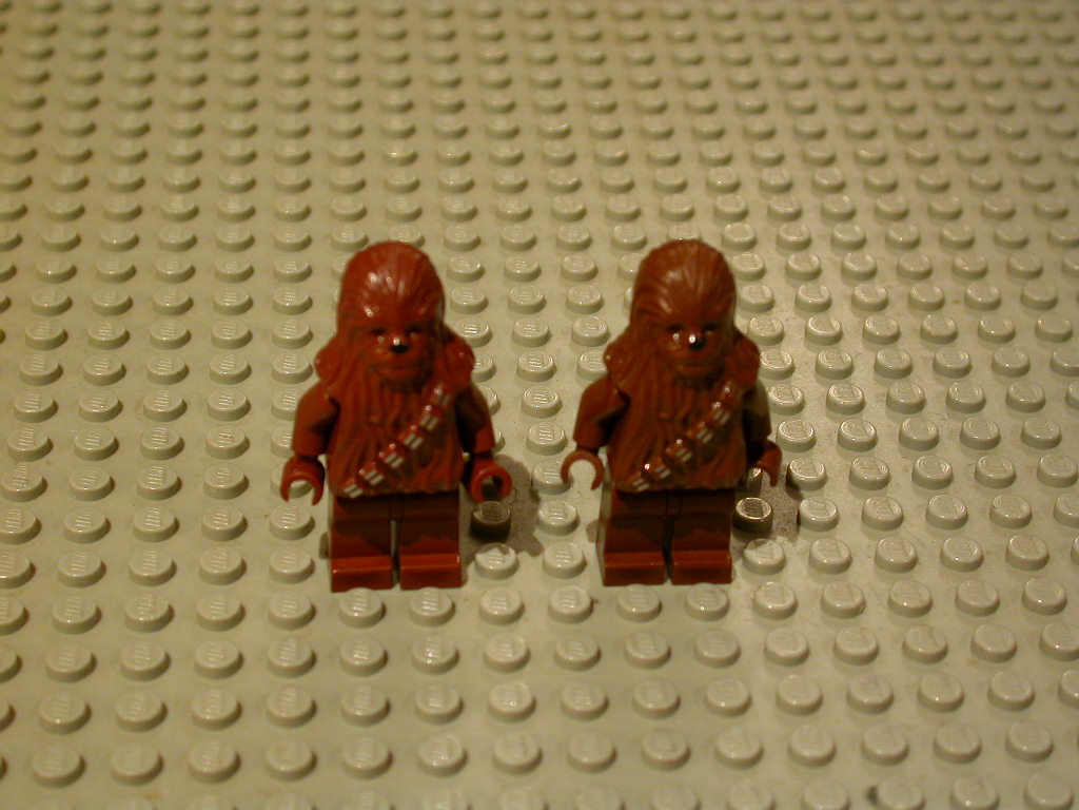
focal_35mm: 78
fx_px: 2431
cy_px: 405
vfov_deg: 18.9
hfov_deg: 25.0
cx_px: 540
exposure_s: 1/4.5
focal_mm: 16.2
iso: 100
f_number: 3.5
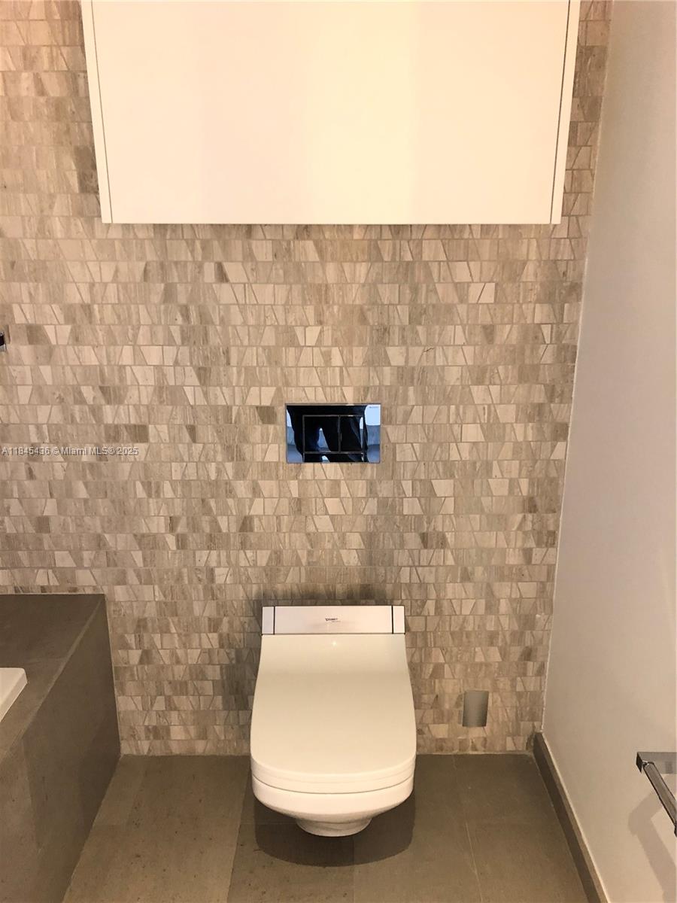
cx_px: 338
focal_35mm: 28
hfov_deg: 49.7
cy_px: 452
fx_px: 730
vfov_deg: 63.4
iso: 64
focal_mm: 4
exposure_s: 1/15
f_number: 1.8
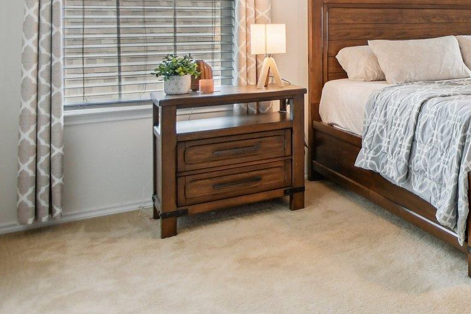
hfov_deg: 34.7
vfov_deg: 29.9
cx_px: 600
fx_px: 536
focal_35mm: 41
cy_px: -16
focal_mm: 10
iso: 400
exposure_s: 1/125
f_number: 3.5
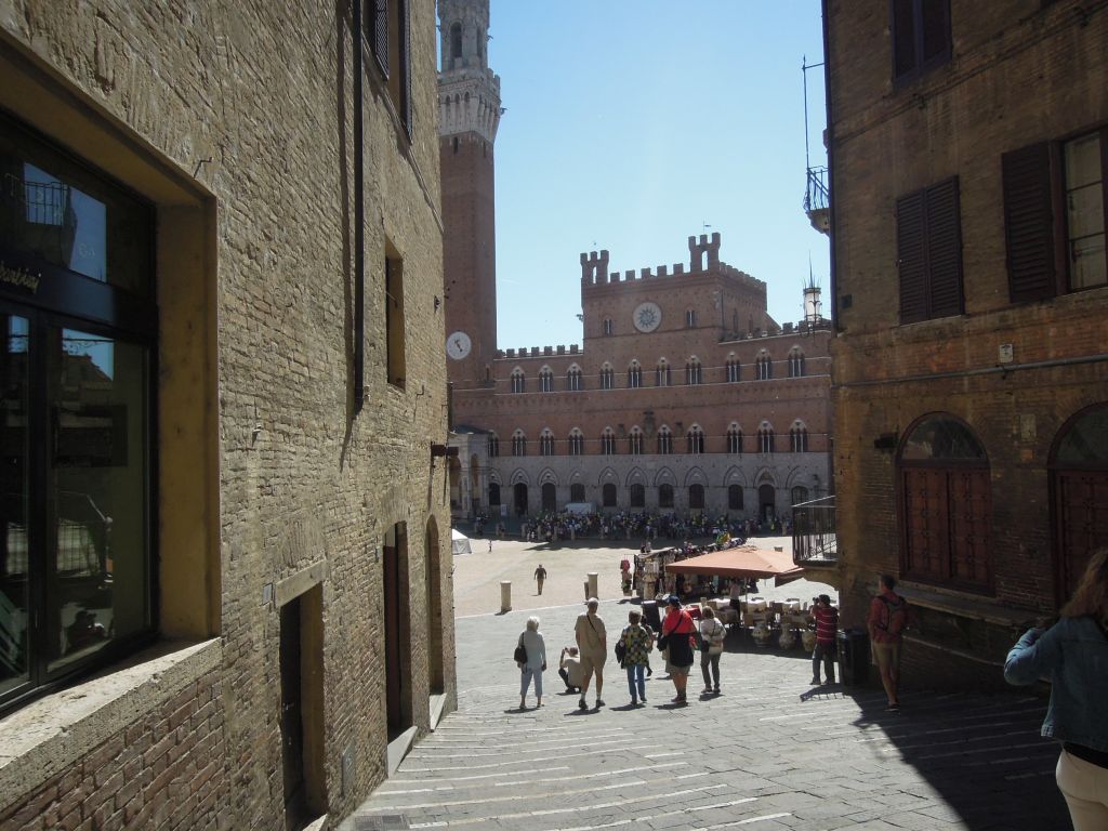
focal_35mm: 24
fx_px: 768
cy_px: 416
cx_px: 554
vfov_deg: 56.8
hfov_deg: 71.6
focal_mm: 4.3
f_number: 3.5
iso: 160
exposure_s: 1/1600
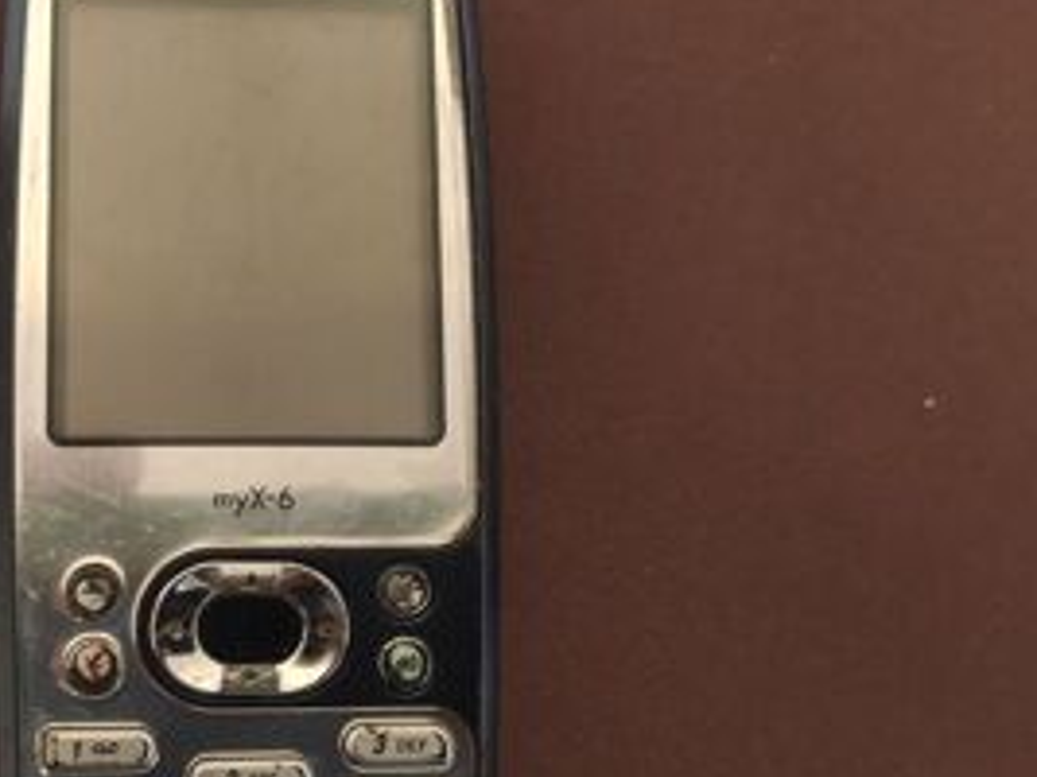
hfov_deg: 40.7
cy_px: 400
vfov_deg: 32.2
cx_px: 241
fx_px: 1347
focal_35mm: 45
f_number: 1.79
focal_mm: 4.74
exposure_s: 1/33
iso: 1259
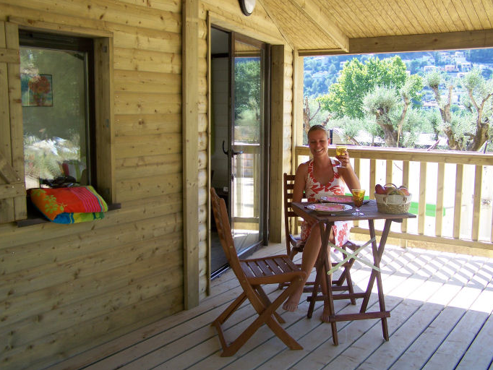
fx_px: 556
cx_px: 246
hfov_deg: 47.8
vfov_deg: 36.8
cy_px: 182
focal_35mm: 39
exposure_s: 1/100
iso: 64
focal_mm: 6.3
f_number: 2.8
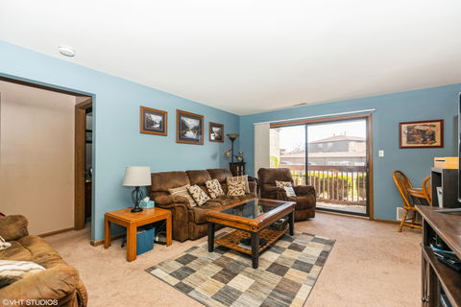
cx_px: 230
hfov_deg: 100.4
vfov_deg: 77.3
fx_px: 192
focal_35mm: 15
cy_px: 154
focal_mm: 10
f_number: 3.5
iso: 200
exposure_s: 1/200
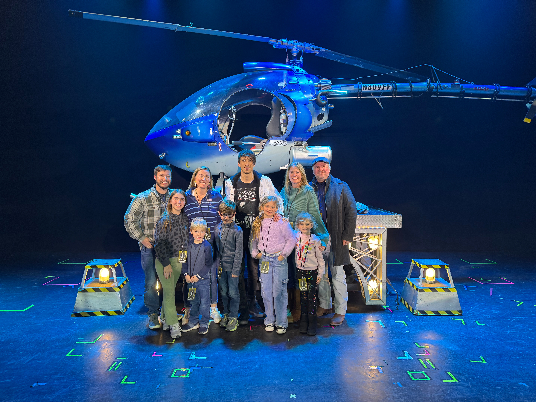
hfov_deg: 71.6
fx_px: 372
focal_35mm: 24
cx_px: 268
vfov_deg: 56.8
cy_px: 201
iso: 160
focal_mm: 6.76
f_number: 1.78
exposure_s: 1/41
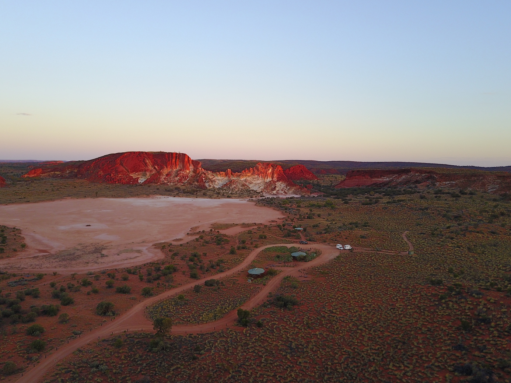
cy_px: 193
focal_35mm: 27
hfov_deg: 65.3
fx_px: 399
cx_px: 249
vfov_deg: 51.3
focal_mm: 4.7
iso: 100
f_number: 2.2
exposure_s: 1/114
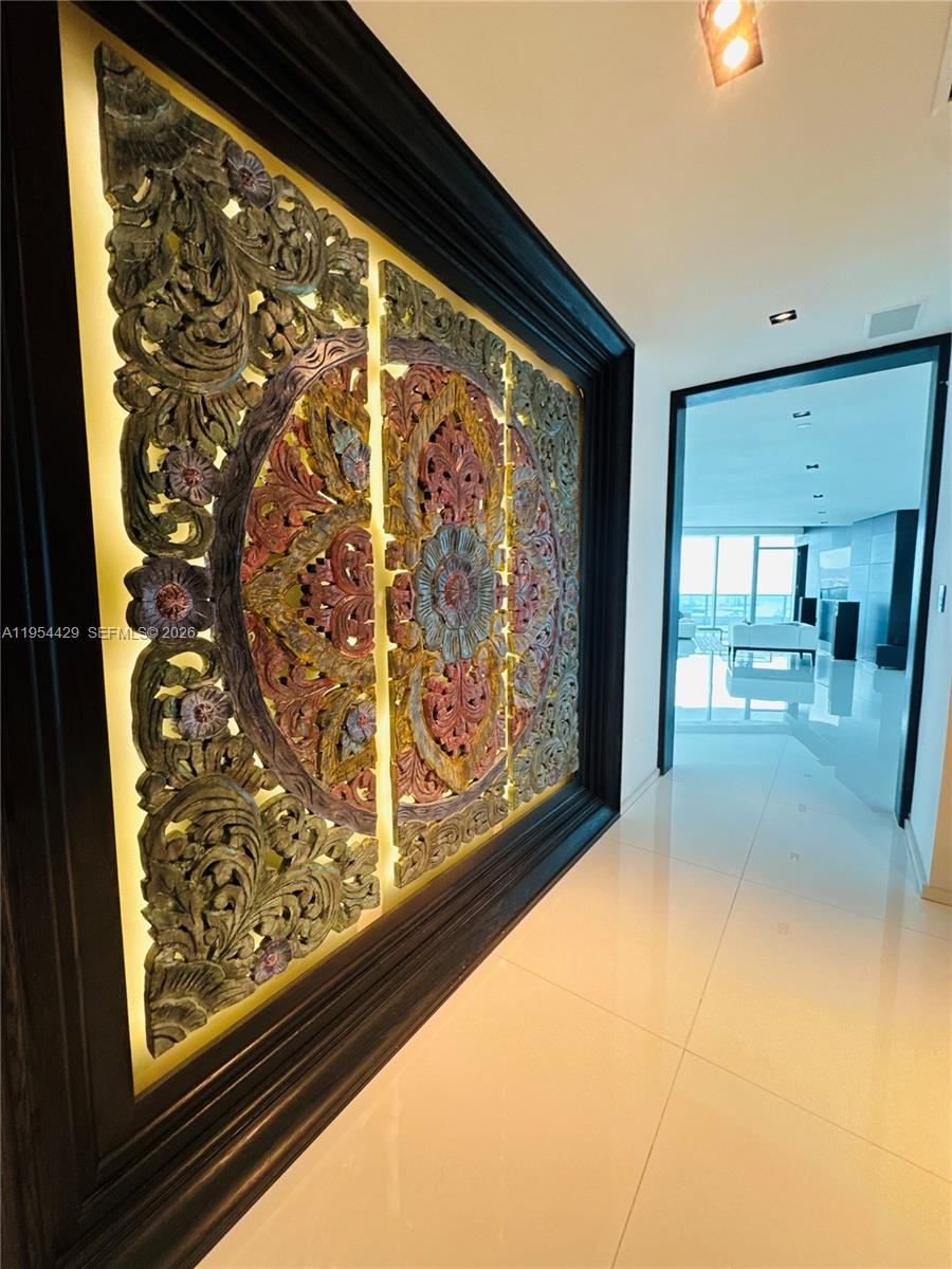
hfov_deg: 85.7
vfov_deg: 102.1
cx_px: 476
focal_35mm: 14
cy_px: 634
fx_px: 513
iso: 200
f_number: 2.2
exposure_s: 1/60
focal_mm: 2.22
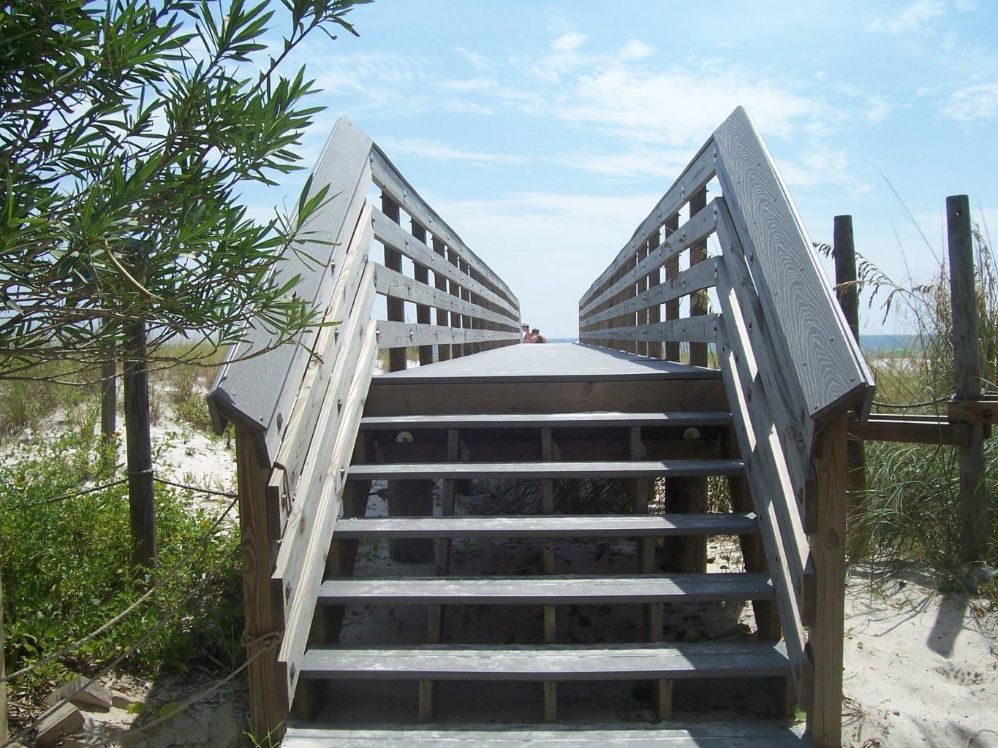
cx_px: 499
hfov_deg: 54.0
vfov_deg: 41.8
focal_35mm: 34
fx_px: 980
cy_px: 374
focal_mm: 5.6
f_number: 5.6
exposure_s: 1/500
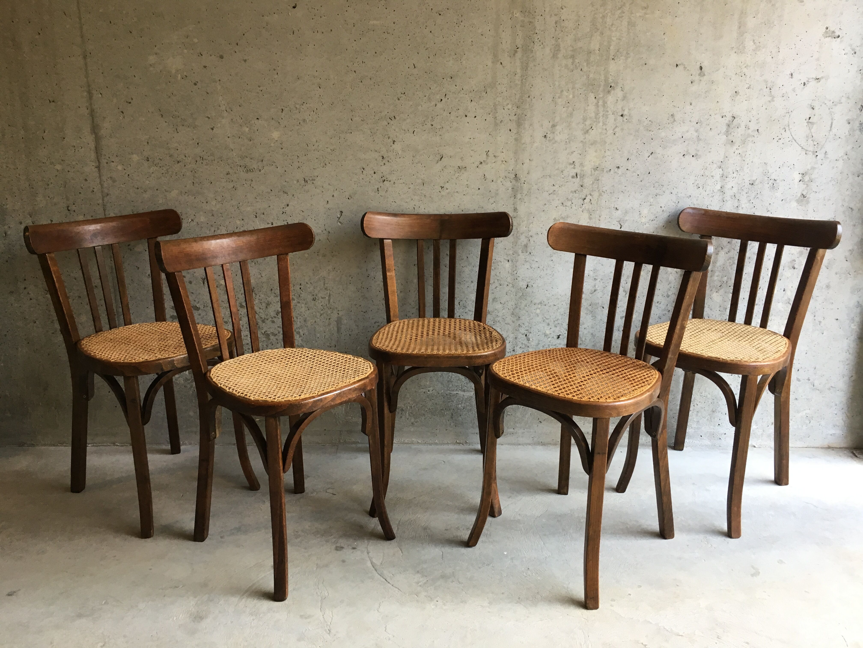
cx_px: 432
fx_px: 723
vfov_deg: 48.2
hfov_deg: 61.7
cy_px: 324
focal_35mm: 29
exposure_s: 1/33
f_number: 2.2
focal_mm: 4.15
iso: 50
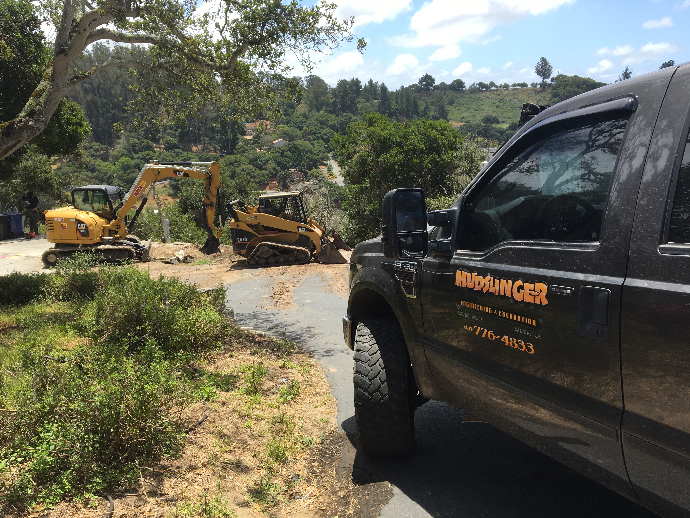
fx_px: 578
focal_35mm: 29
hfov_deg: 61.7
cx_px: 345
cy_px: 259
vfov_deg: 48.2
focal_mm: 4.15
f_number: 2.2
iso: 25
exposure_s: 1/894
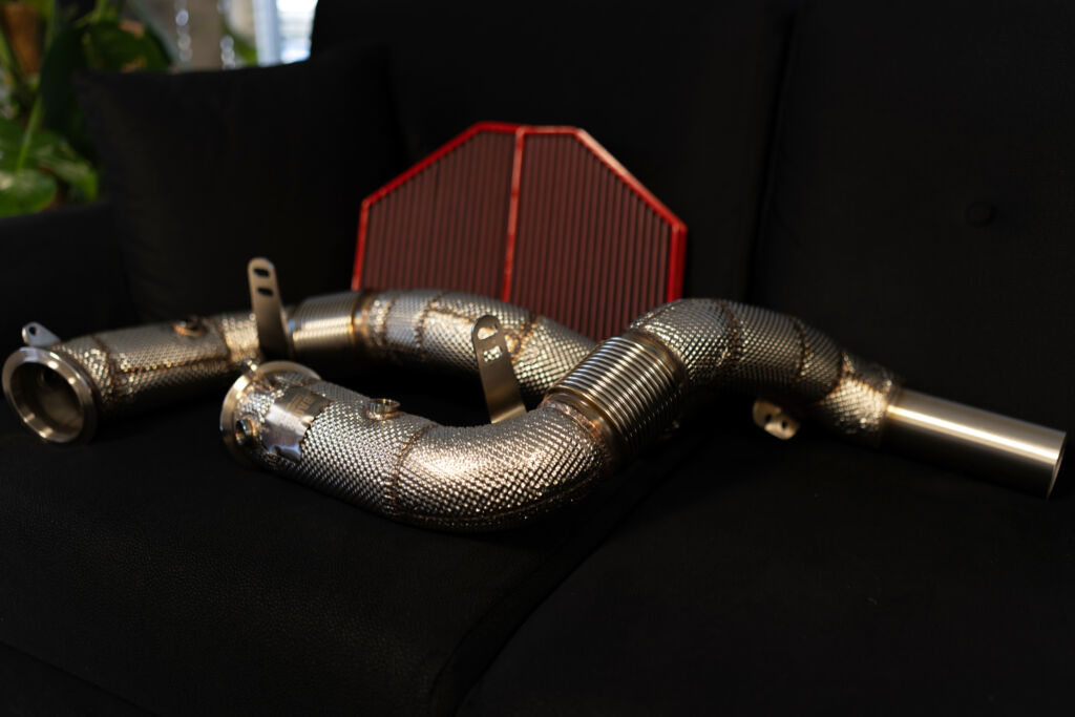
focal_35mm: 35
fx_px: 1045
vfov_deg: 37.9
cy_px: 358
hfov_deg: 54.4
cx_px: 538
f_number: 1.6
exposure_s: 1/20
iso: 64
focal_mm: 35
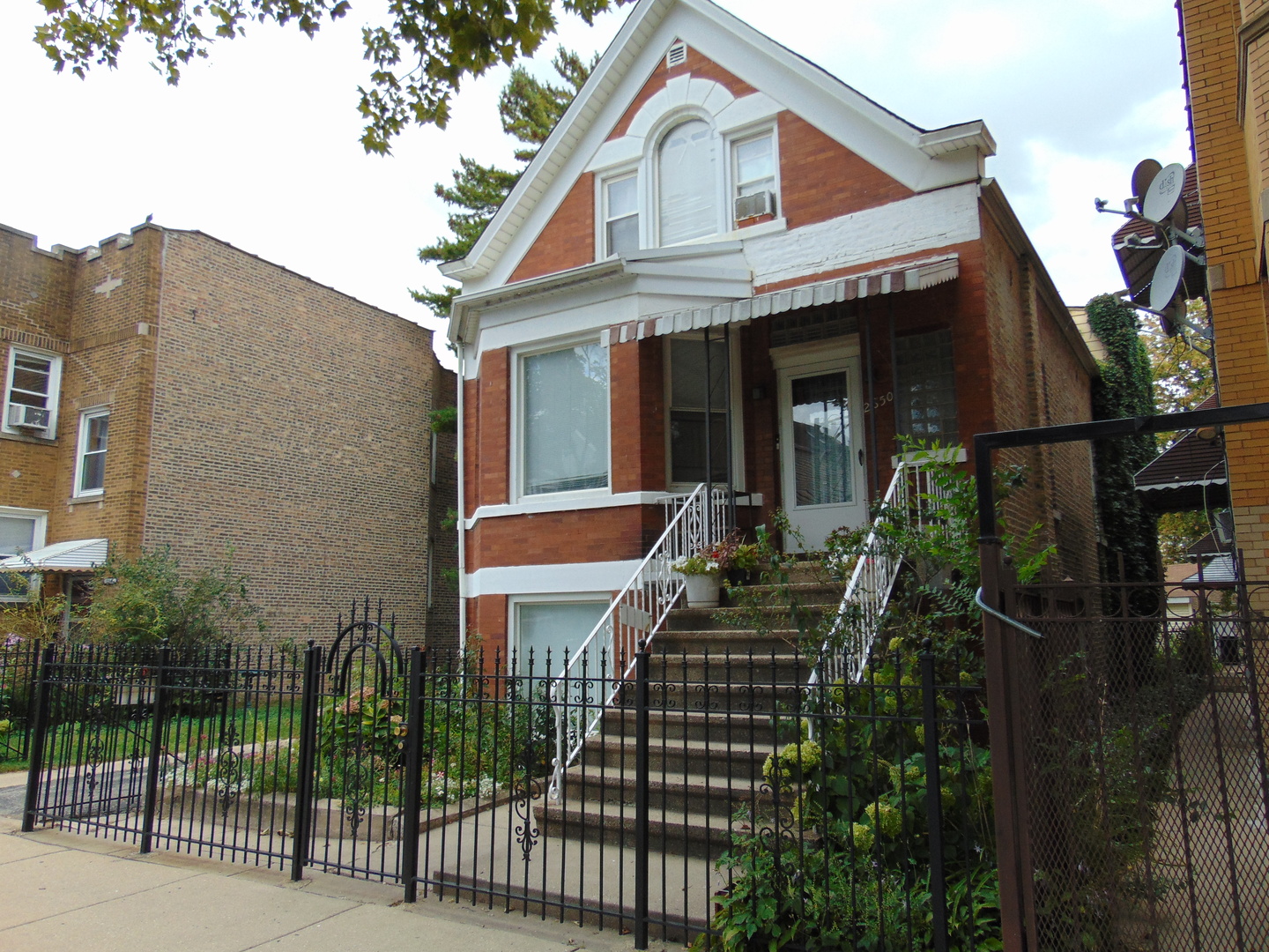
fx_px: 916
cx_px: 634
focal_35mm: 25
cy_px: 476
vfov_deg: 54.9
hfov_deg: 69.4
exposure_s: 1/400
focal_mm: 4.5
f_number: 3
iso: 80
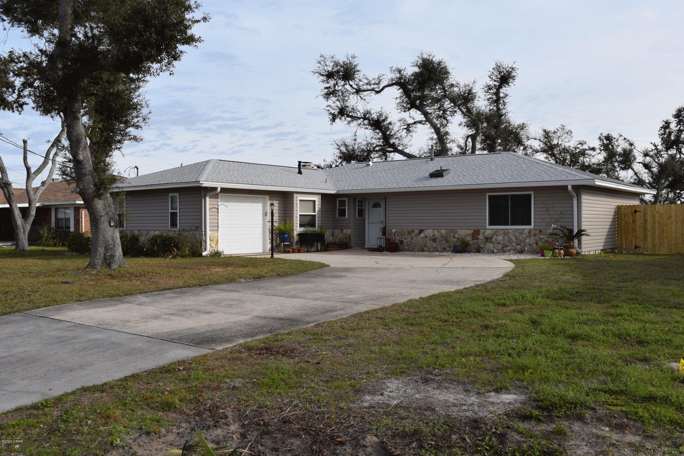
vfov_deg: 40.0
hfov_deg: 57.2
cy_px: 228
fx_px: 627
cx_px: 342
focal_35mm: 33
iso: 200
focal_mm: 22
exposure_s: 1/400
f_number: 10
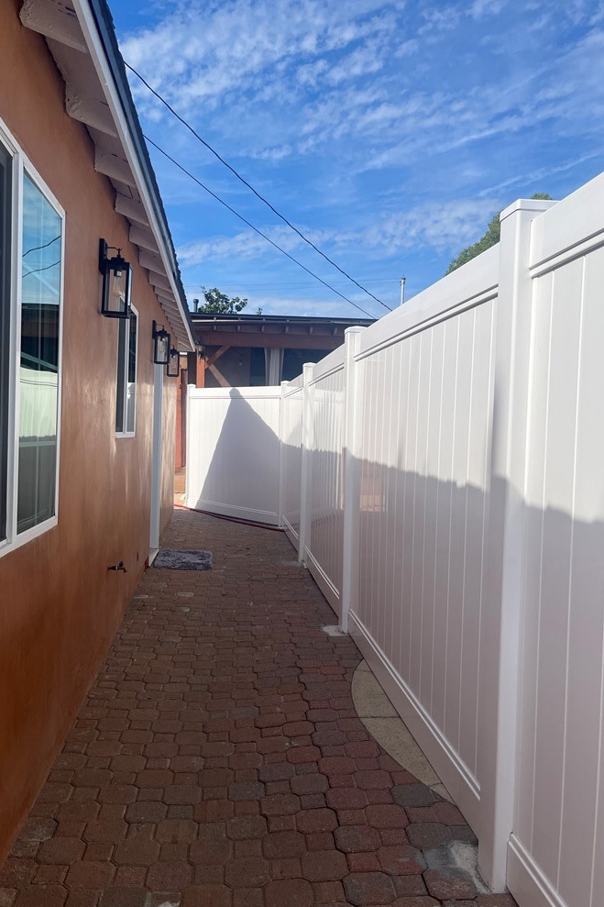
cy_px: 459
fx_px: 705
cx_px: 268
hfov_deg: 46.3
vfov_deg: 65.5
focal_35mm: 28
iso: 50
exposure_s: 1/4854
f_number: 1.6
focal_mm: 5.1
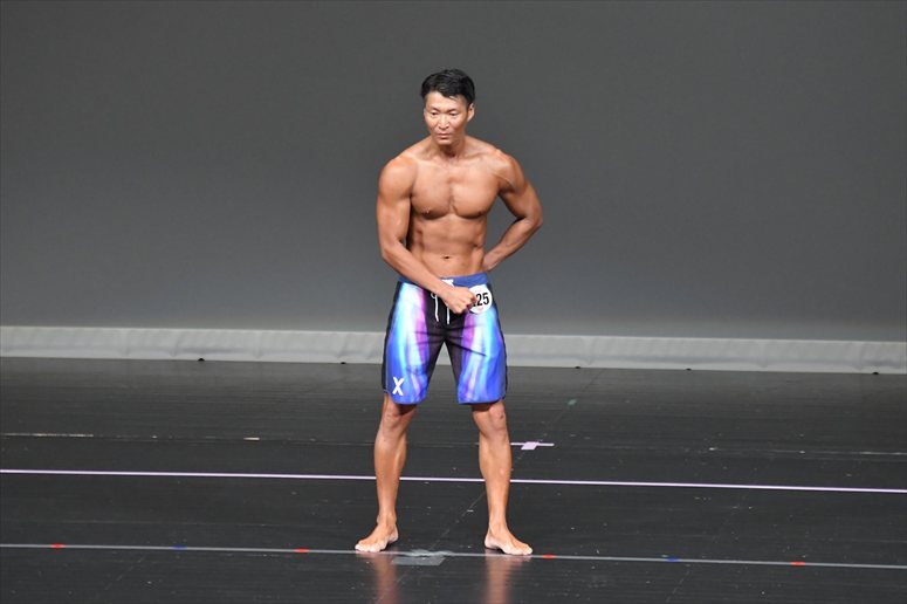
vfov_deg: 4.4
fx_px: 7932
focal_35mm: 315
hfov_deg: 6.5
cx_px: 454
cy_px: 302
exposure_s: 1/400
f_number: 5.6
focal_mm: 210
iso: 5000
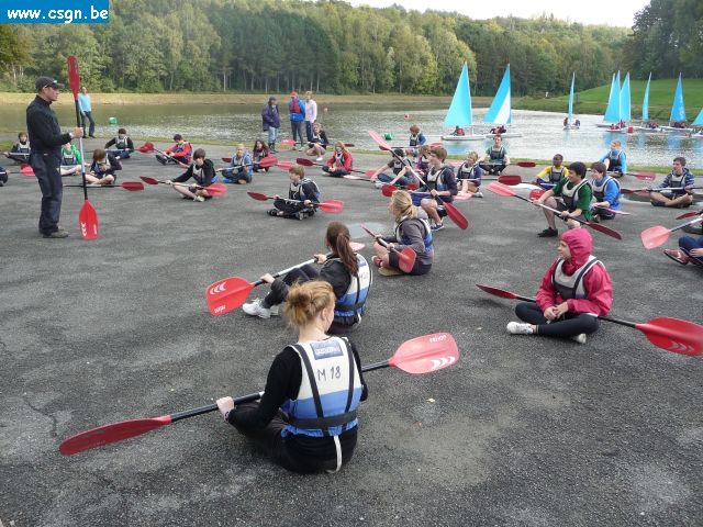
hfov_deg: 58.4
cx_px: 352
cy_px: 264
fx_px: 630
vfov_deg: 45.4
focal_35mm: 31
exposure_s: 1/250
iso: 100
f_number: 3.3
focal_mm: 4.7
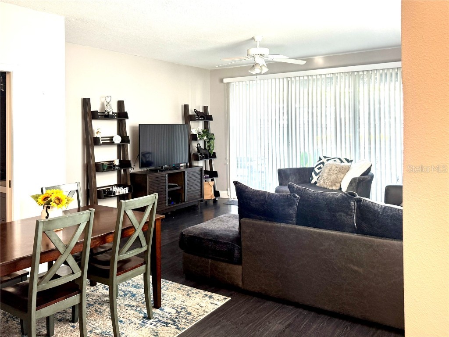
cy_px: 168
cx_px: 224
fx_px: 311
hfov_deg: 71.6
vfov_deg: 56.8
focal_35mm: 24
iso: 125
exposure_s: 1/60
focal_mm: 6.76
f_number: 1.78
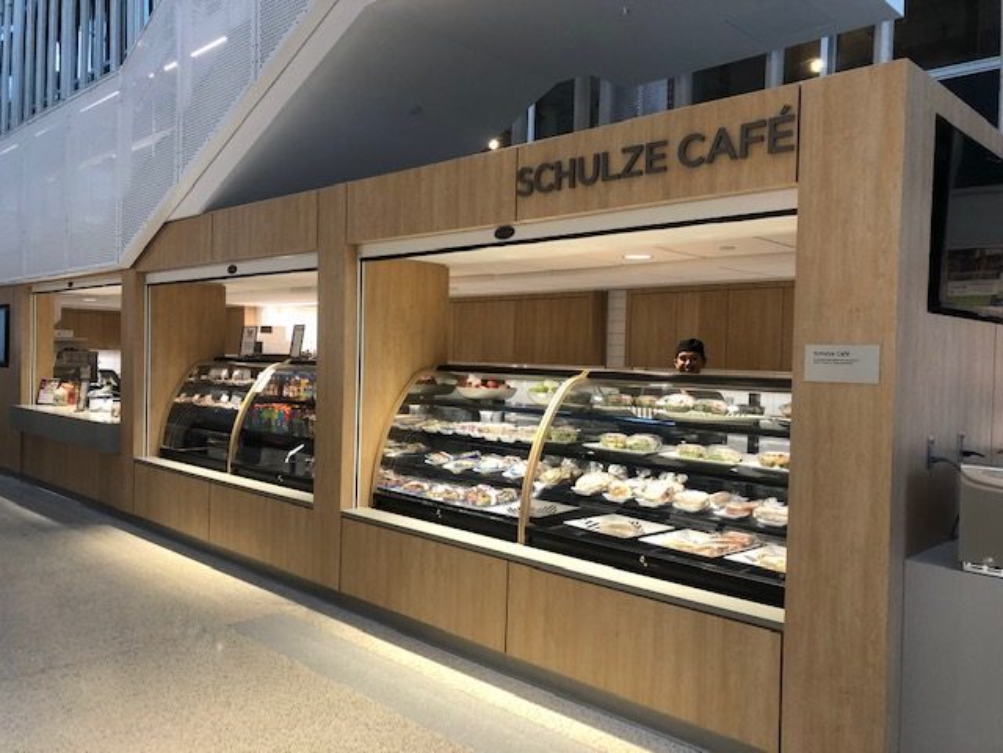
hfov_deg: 63.4
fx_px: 811
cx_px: 502
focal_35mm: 28
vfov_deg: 49.7
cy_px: 376
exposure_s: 1/30
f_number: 1.8
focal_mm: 3.99
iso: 32
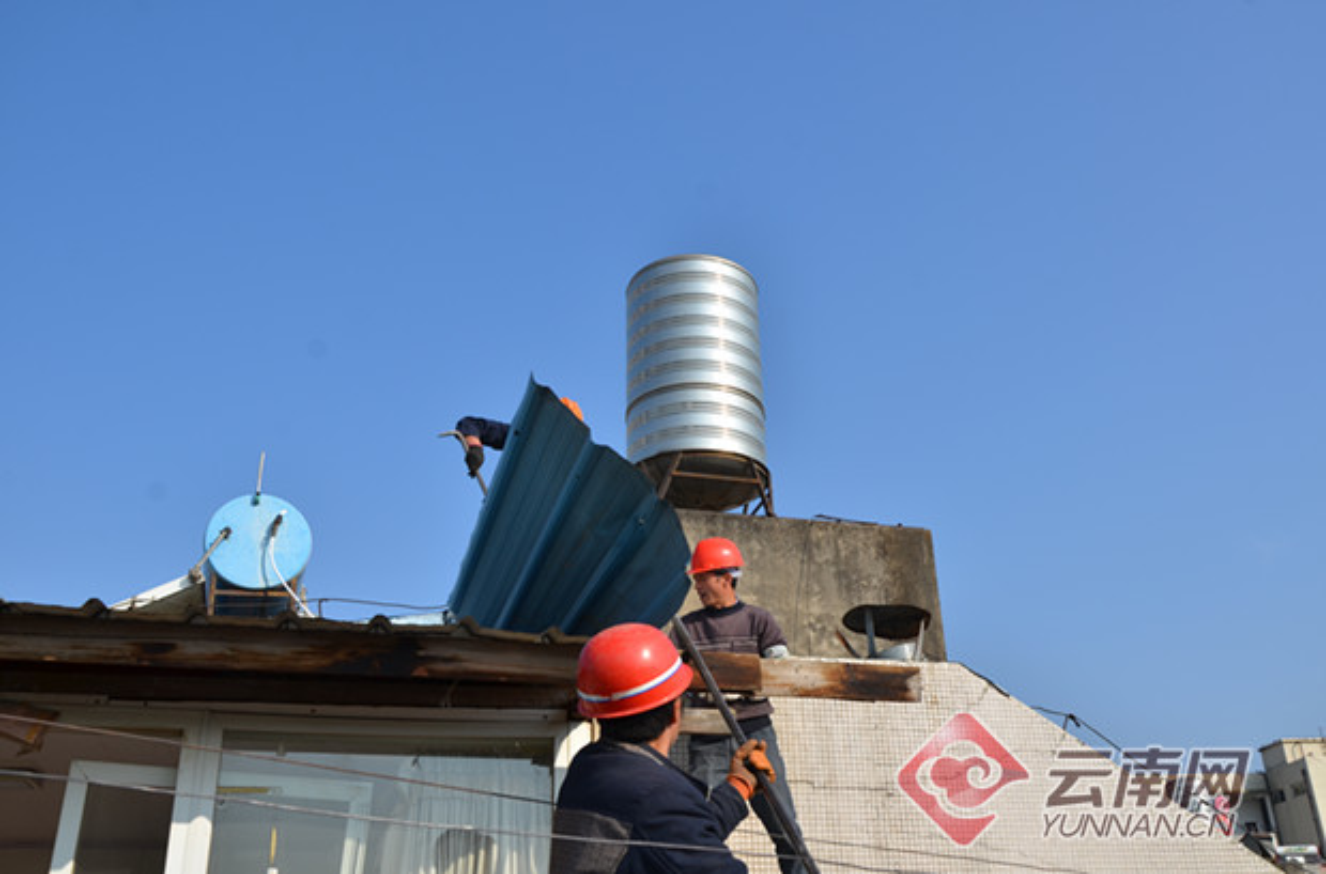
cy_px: 437
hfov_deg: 57.4
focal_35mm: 33
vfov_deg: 39.7
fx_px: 1211
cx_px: 663
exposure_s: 1/250
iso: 100
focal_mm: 22
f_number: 8
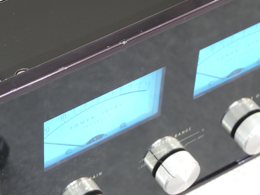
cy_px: 76
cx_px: 96
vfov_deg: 11.2
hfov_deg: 14.9
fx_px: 992
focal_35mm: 132
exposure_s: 1/1.3
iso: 200
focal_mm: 17.5
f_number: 5
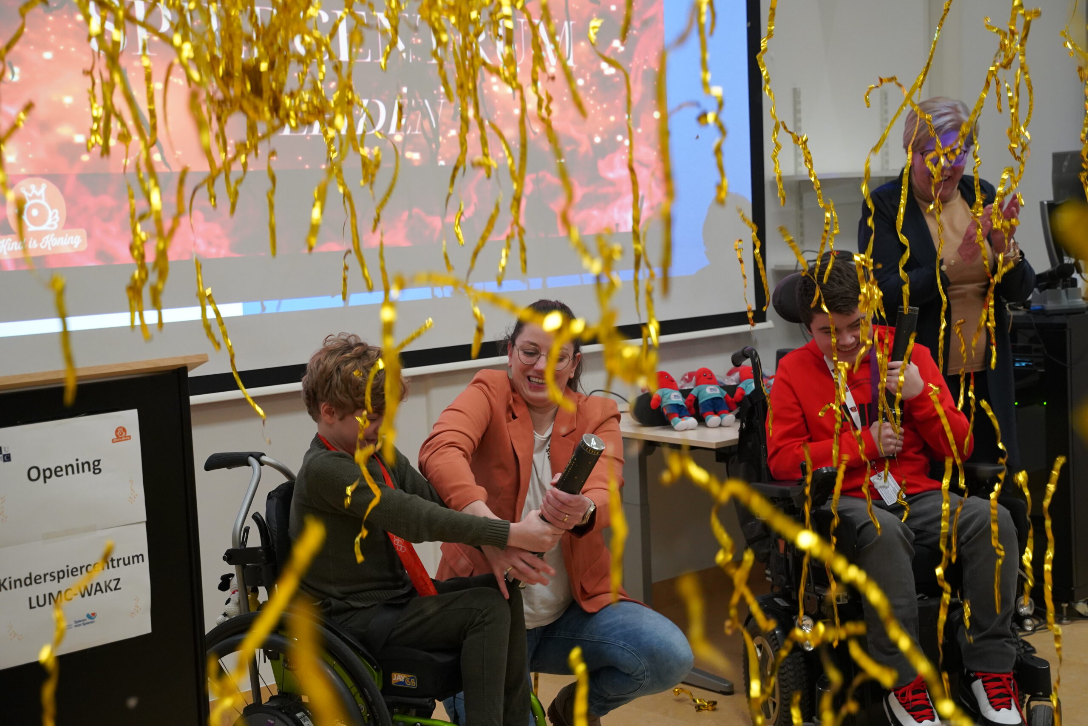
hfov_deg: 36.9
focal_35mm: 54
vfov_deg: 25.1
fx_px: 1632
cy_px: 363
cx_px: 544
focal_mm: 54
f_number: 4
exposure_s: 1/160
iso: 3200
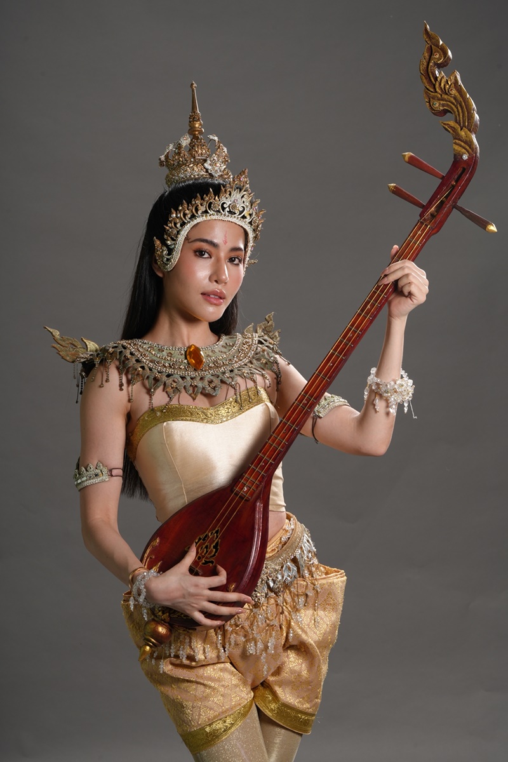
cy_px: 381
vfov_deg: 13.6
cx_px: 254
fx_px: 3196
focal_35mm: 151
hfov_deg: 9.1
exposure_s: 1/160
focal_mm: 151
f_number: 13
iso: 100
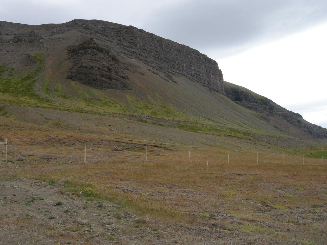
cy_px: 122
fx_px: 331
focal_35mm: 35
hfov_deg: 52.6
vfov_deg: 40.7
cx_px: 164
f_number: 4.8
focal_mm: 7.5
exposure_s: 1/250
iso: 100
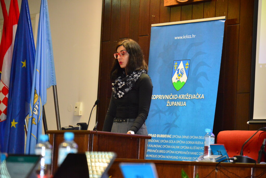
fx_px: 887
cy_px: 89
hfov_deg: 17.1
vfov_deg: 11.4
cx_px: 133
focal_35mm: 120
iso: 6400
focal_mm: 120
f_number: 4
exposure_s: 1/250
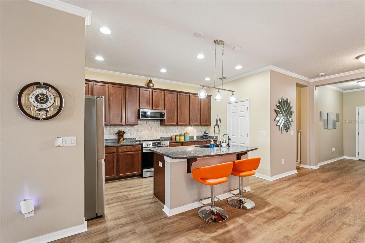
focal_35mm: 16
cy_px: 122
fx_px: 162
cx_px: 182
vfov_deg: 73.7
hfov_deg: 96.7
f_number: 8
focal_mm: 16
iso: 400
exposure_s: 1/6
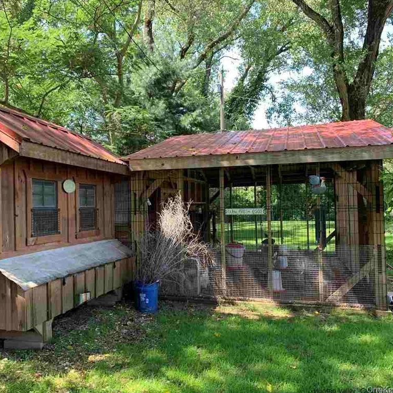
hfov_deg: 52.1
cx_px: 154
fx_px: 398
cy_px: 197
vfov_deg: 52.5
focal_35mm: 31
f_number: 1.8
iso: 32
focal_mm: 4.25
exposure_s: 1/122
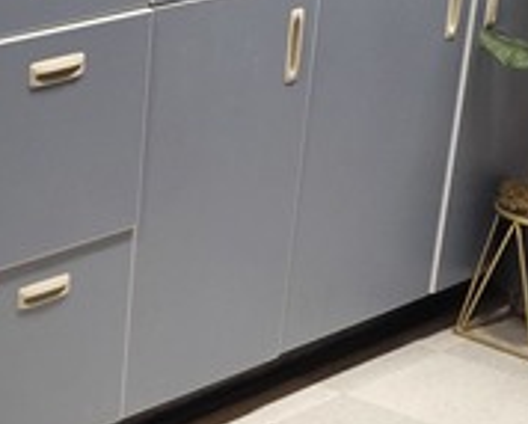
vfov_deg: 11.6
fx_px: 2019
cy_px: 593
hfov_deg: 14.6
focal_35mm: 129
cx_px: -3
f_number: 1.7
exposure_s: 1/120
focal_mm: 6.3
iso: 500
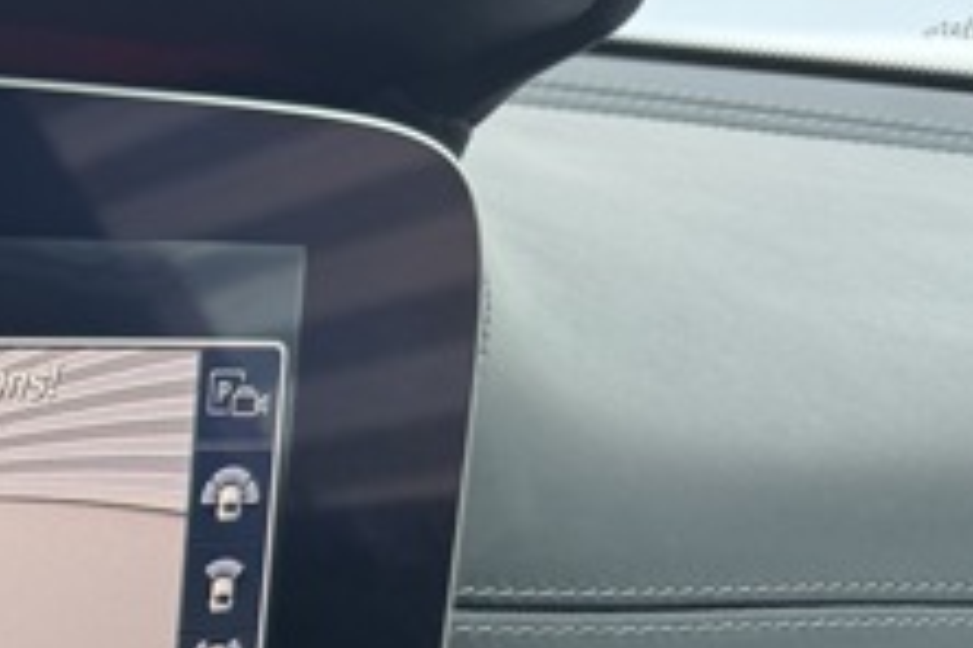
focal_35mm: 90
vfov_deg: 13.9
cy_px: 1068
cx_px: -579
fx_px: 2432
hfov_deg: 19.2
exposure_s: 1/113
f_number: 1.78
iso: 100
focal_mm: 6.76
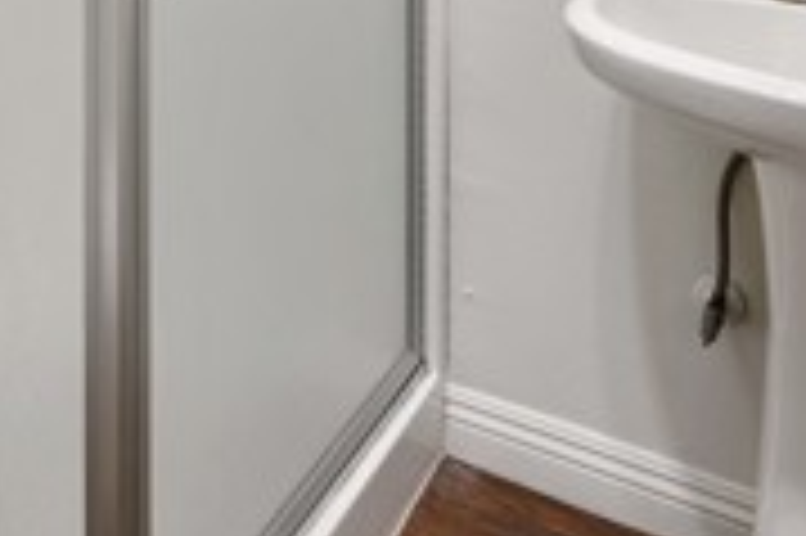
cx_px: 113
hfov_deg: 37.5
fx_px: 1118
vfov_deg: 21.8
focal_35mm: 50
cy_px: -297
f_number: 9
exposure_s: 1/40
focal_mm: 14
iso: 100
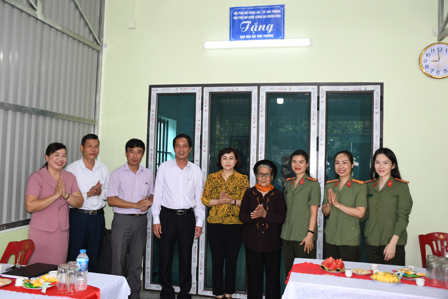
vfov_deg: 40.0
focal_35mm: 33
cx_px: 224
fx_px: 411
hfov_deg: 57.2
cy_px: 150
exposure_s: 1/200
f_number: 4.5
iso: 800
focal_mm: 22
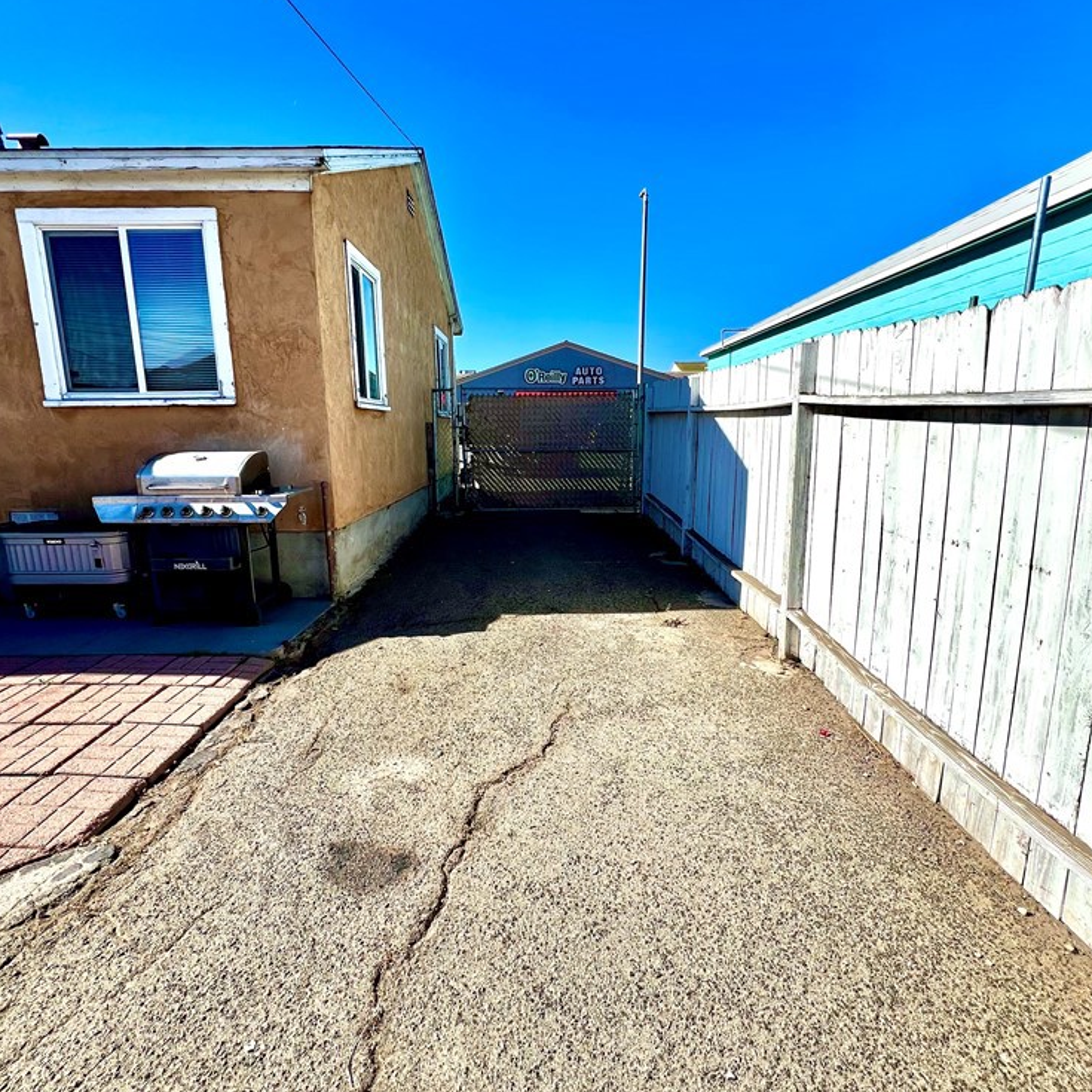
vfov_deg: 87.4
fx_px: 571
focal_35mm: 16
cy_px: 550
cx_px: 544
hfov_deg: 87.4
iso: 32
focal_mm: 1.57
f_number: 1.8
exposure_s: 1/1130
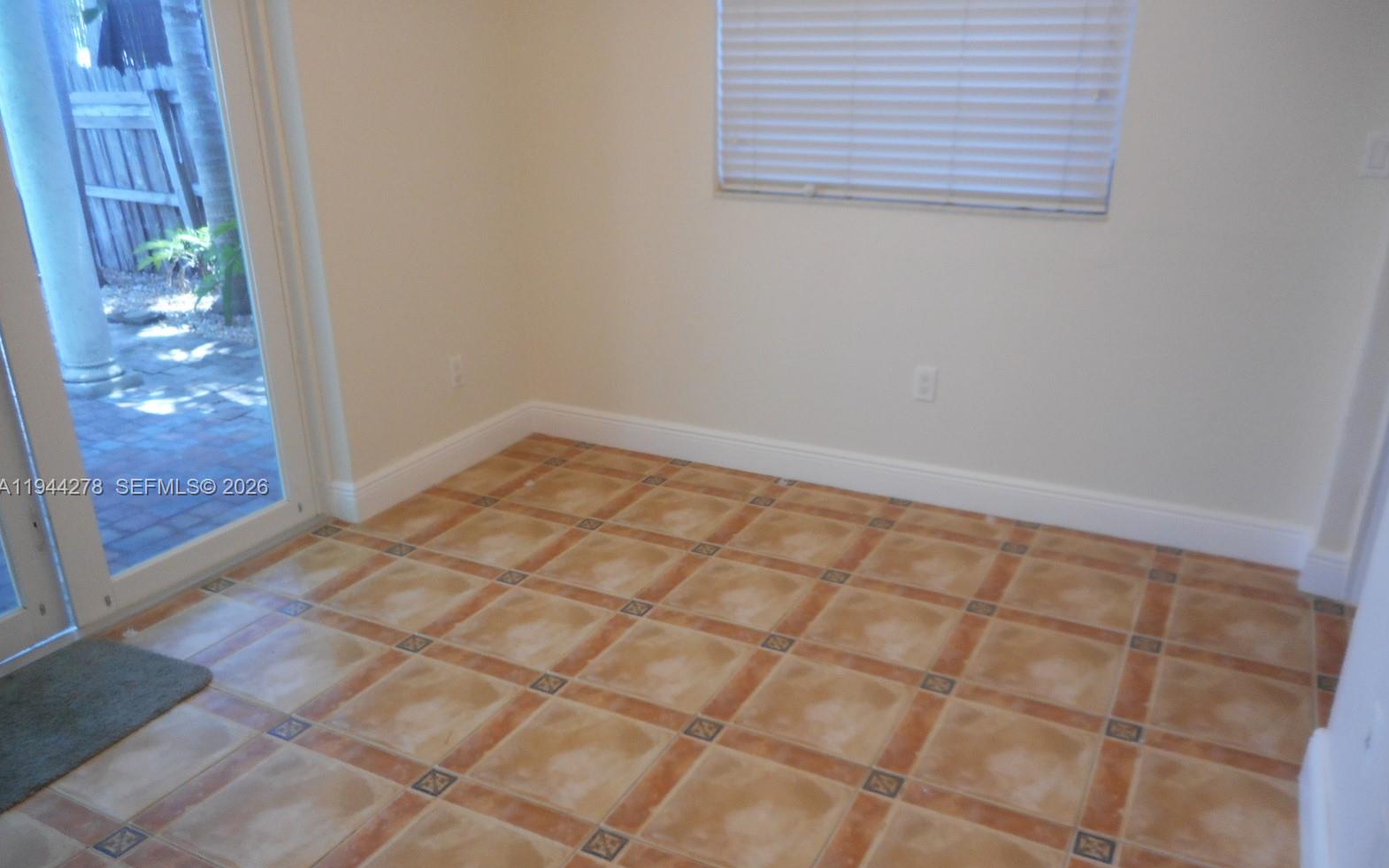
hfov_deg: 68.4
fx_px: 1022
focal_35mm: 27
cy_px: 488
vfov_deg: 45.9
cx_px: 701
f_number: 3.7
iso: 200
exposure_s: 1/30
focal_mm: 4.5
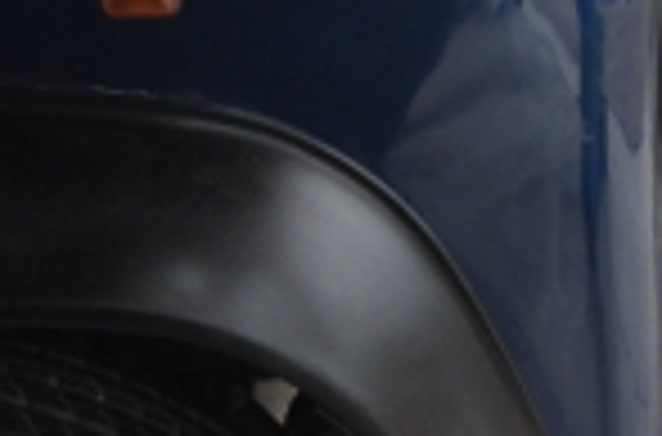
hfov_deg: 14.9
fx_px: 2365
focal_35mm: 129
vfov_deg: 9.6
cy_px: -530
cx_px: 964
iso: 640
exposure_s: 1/200
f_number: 9
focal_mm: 18
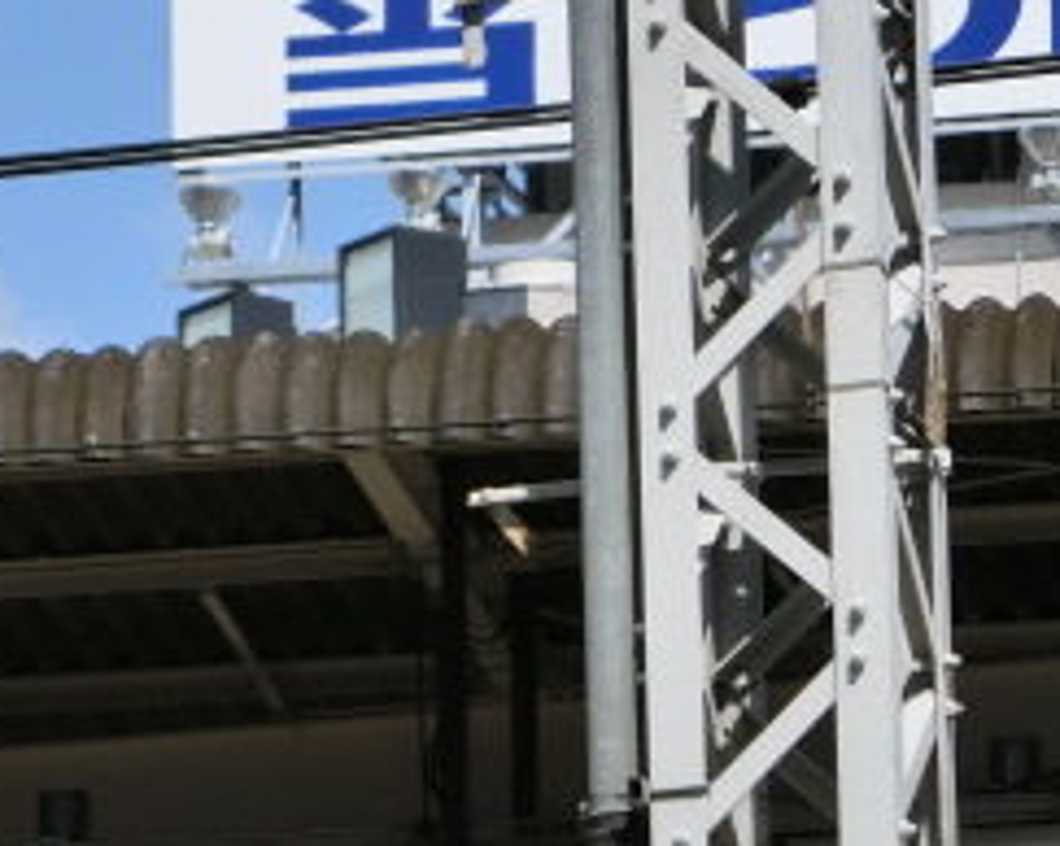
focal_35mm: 566
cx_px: -170
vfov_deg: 2.7
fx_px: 17742
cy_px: 964
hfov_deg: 3.4
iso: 80
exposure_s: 1/640
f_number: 5.9
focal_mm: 39.3
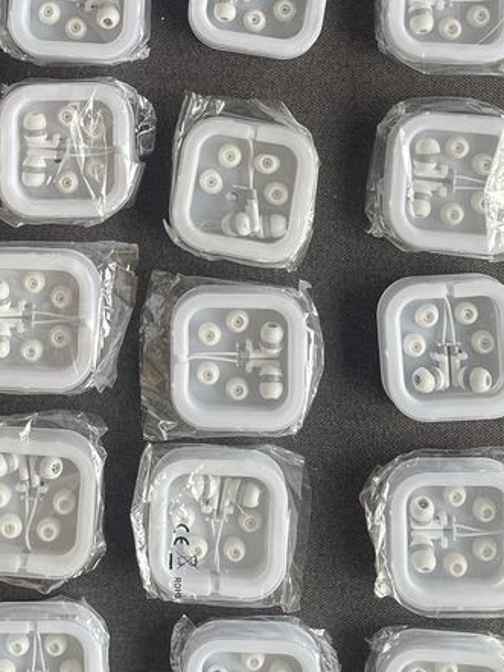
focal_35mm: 59
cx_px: 158
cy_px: 72
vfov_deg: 31.2
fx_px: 1145
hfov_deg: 24.7
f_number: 1.6
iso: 100
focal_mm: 4.2
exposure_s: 1/121
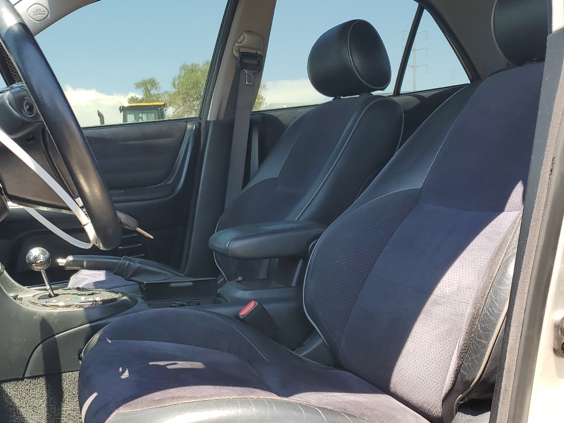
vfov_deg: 37.4
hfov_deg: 48.4
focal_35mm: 38
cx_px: 202
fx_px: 619
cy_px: 273
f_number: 1.5
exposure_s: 1/400
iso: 50
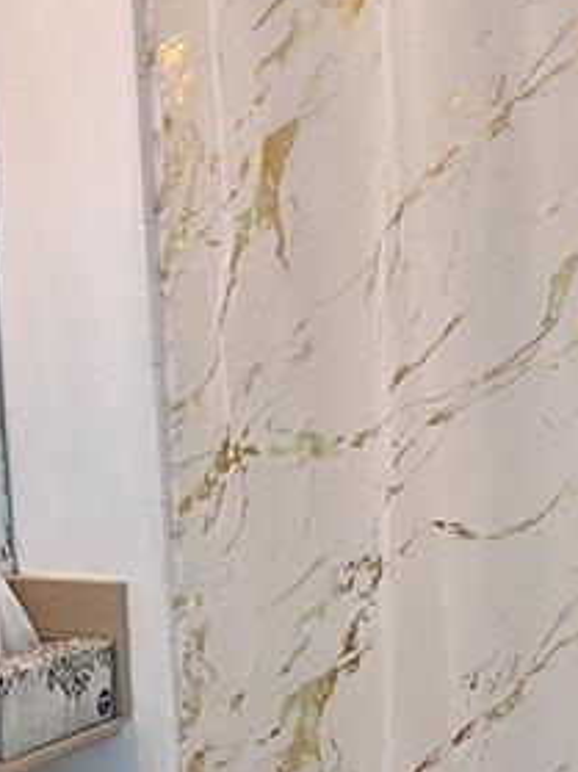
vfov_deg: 17.4
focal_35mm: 112
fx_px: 2495
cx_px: 476
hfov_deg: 13.1
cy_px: 628
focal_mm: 5.7
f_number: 1.5
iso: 125
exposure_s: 1/59
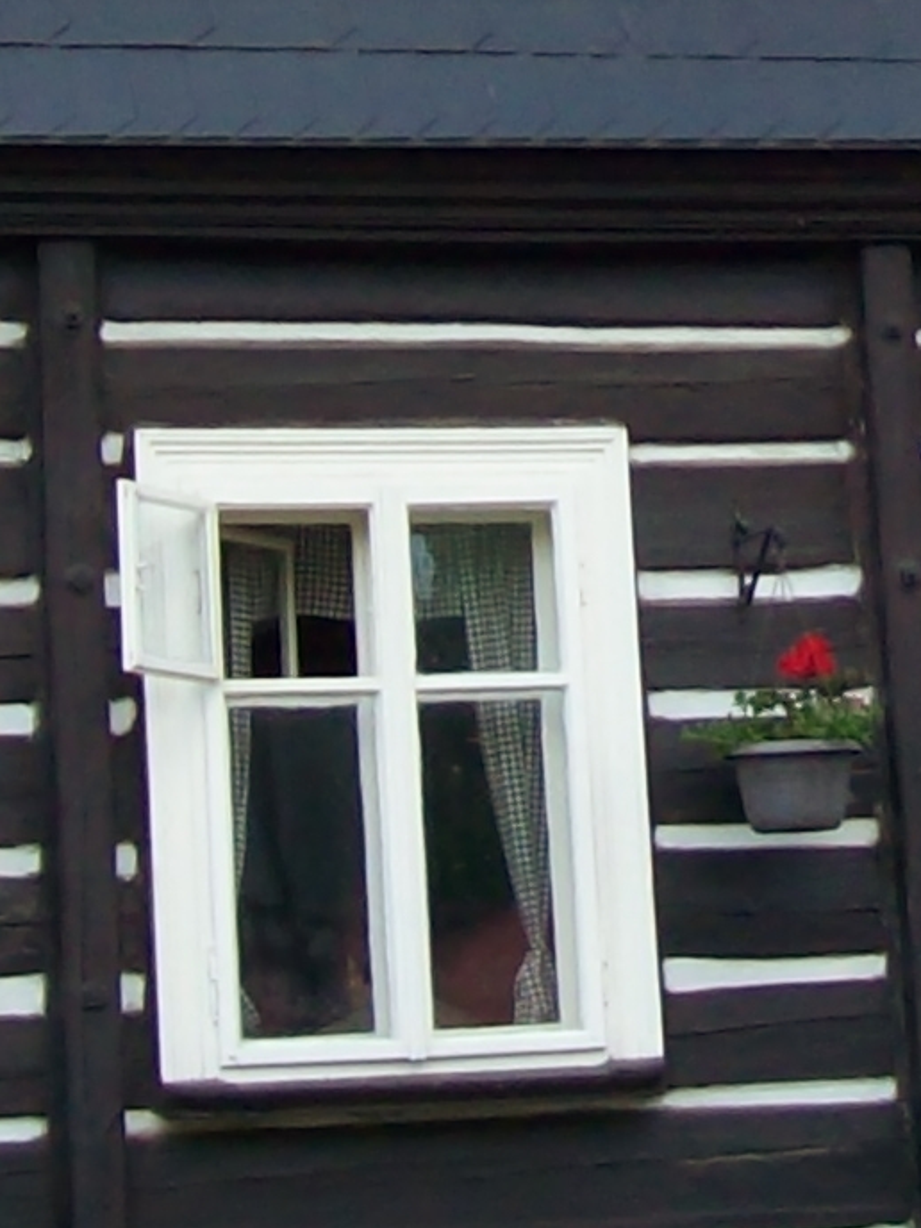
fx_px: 5286
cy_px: -145
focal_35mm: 149
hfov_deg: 9.8
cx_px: 1169
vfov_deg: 13.0
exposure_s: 1/388
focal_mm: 6
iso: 80
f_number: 2.7
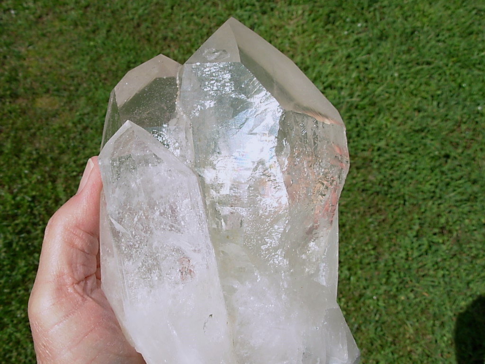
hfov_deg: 49.0
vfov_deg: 37.7
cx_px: 242
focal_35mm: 38
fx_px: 532
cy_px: 182
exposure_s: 1/790
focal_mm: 6.3
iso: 50
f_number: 4.9
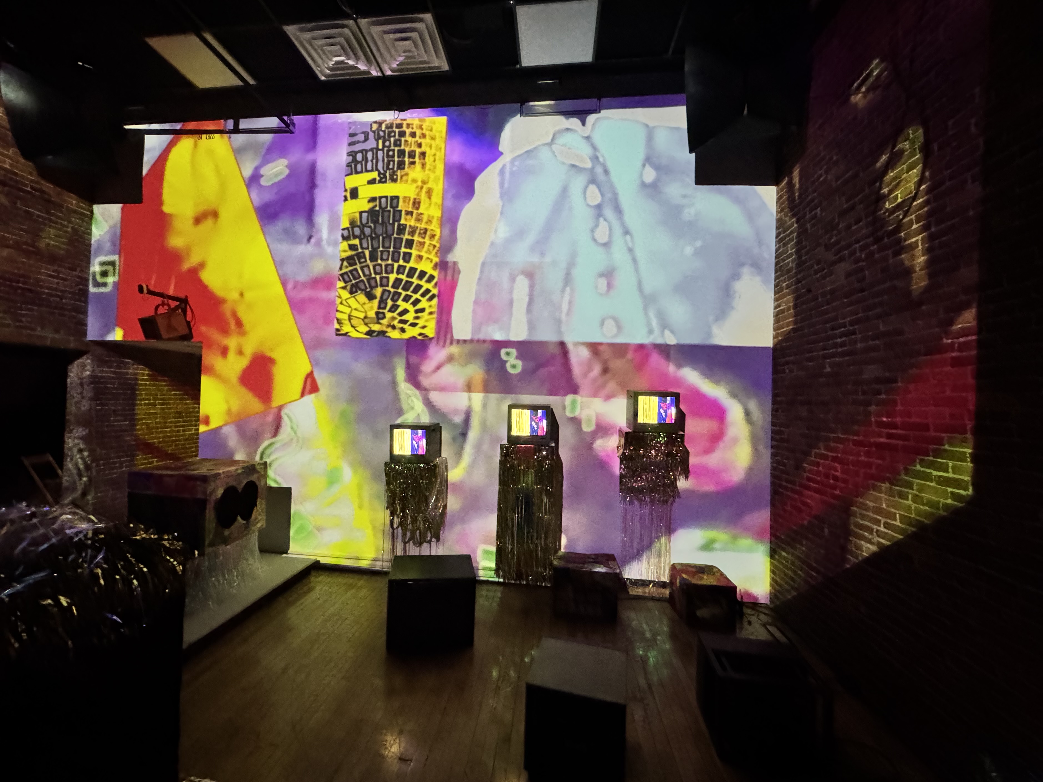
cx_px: 497
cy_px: 390
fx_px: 452
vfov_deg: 81.7
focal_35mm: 15
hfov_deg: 98.1
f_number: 2.2
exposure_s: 1/50
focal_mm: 2.22
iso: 1250
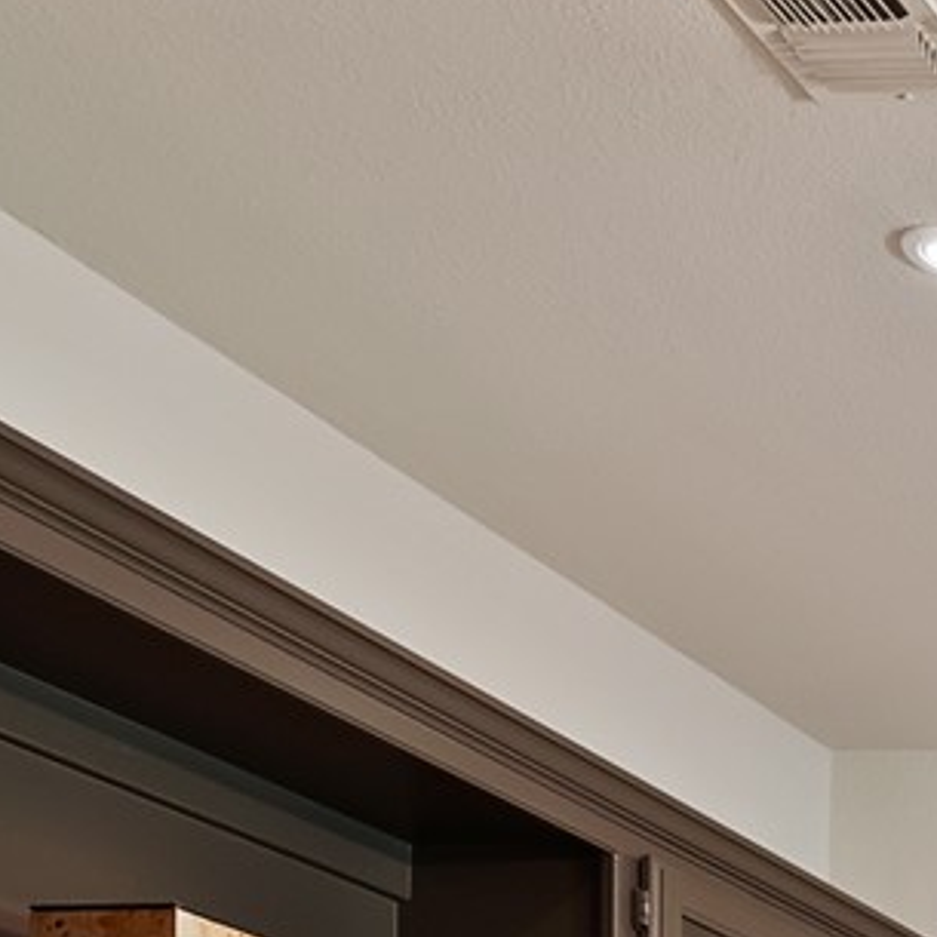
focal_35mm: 67
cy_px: 1619
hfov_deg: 15.3
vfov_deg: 19.9
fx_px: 2052
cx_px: 2206
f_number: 9
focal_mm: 12
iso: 640
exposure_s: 1/2
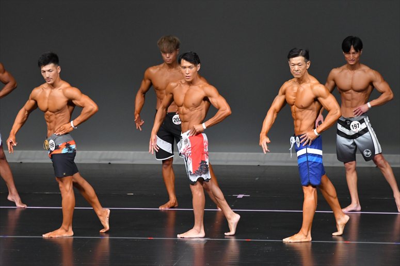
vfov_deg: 4.8
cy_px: 133
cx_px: 200
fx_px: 3165
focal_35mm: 285
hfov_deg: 7.2
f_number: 5.6
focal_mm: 190
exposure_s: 1/400
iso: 4000
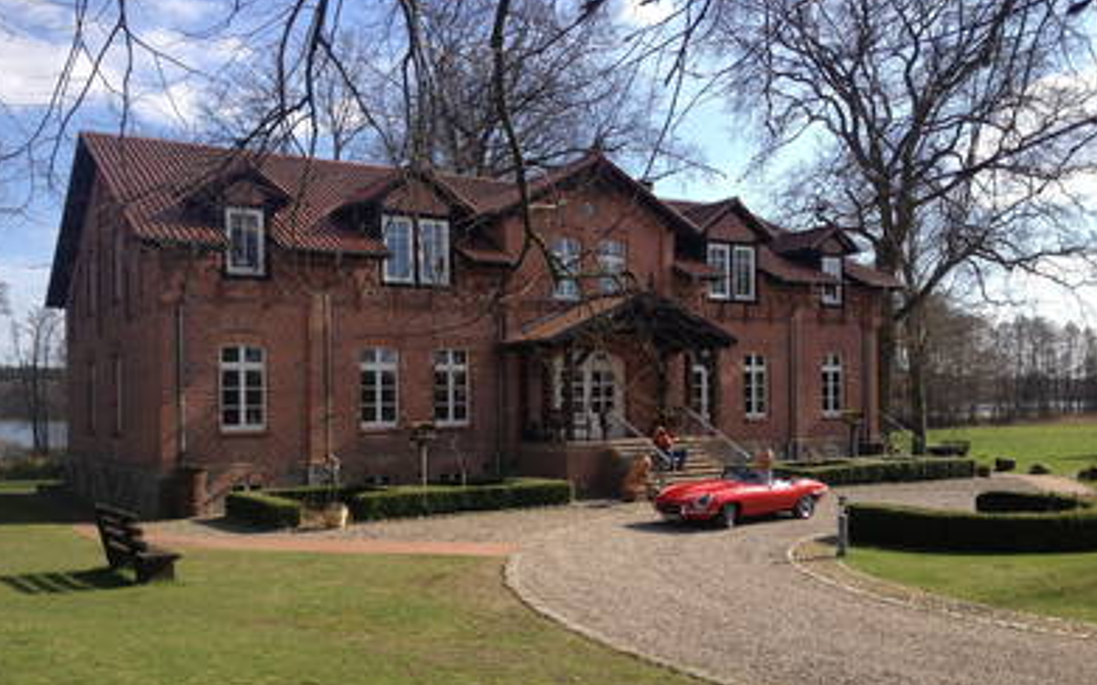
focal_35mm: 38
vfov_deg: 33.5
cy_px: 401
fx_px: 1136
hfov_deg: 51.6
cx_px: 544
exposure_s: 1/1104
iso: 50
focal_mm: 4.28
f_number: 2.4
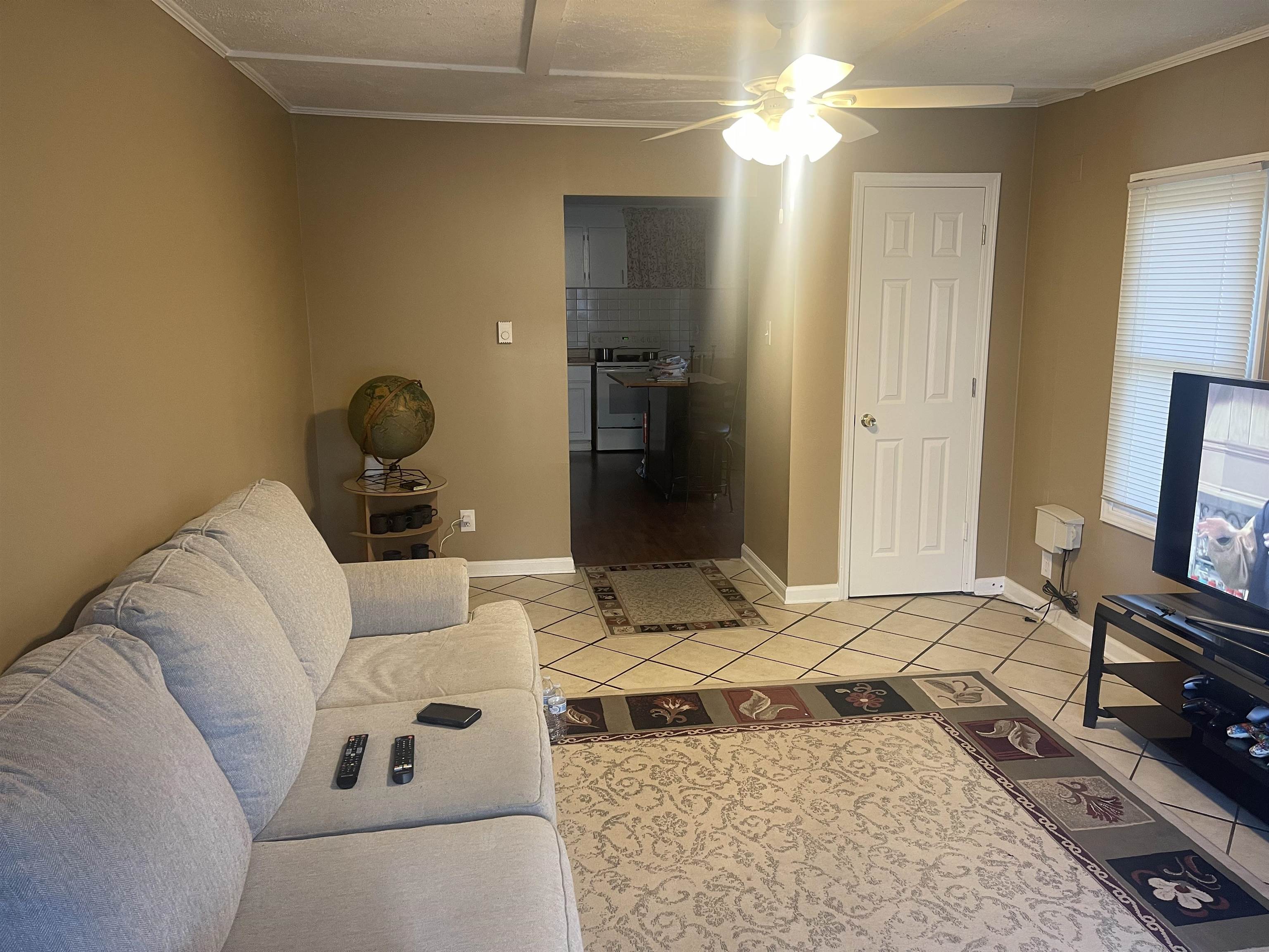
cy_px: 476
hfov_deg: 69.4
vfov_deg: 54.9
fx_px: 916
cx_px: 634
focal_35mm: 25
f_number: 1.6
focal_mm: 5.1
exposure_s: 1/60
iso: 160
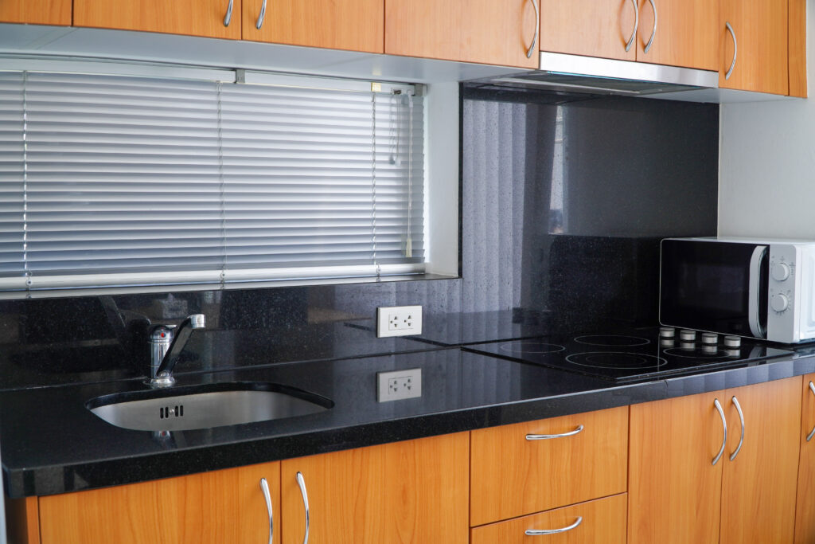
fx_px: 849
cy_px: 272
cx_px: 408
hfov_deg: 51.3
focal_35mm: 38
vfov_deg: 35.5
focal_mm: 25
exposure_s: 1/13
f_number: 5.6
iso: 100
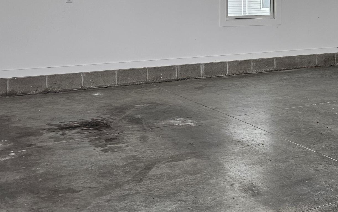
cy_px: 14
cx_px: 336
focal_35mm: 60
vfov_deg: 21.1
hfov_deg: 31.5
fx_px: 553
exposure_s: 1/180
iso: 125
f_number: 1.7
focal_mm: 6.3
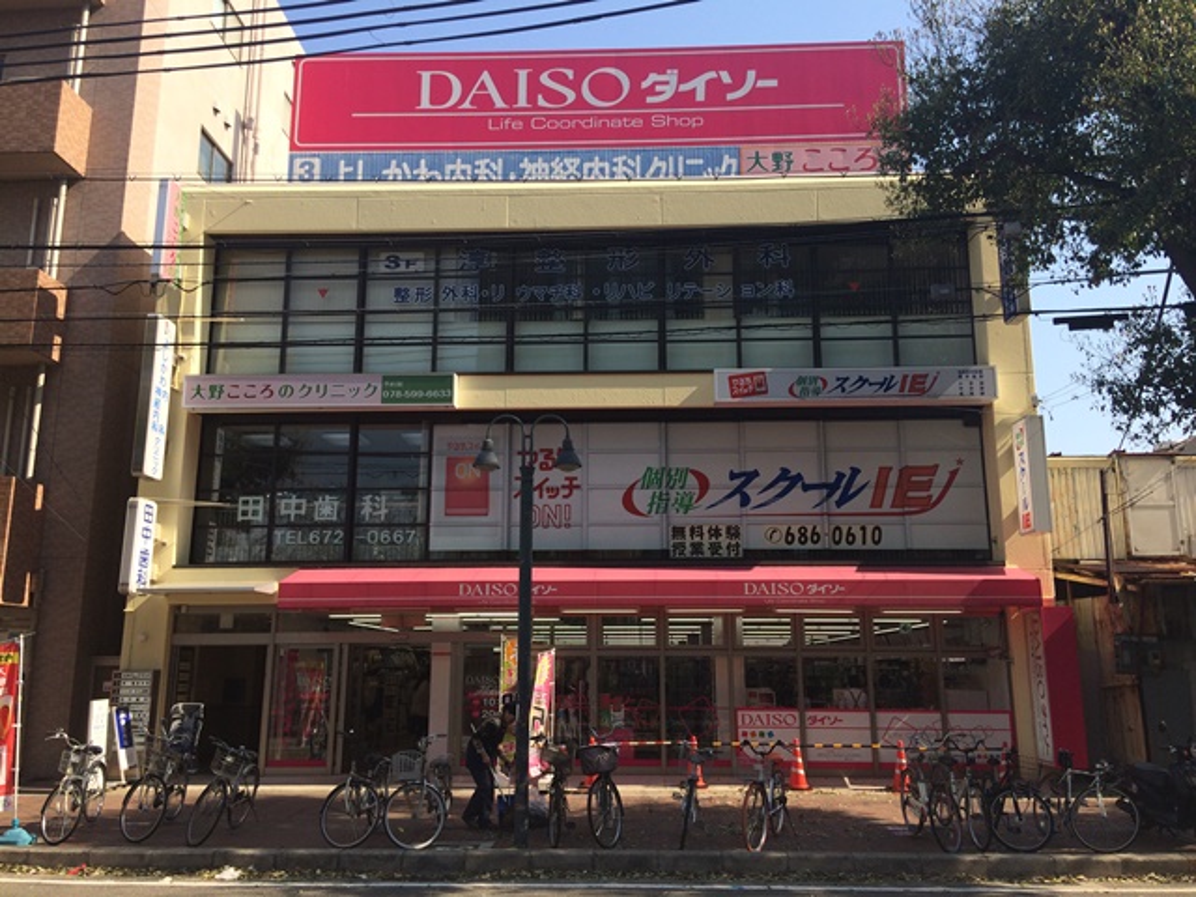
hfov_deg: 61.7
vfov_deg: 48.2
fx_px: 1002
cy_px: 448
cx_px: 598
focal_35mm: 29
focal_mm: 4.15
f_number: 2.2
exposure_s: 1/1282
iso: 32
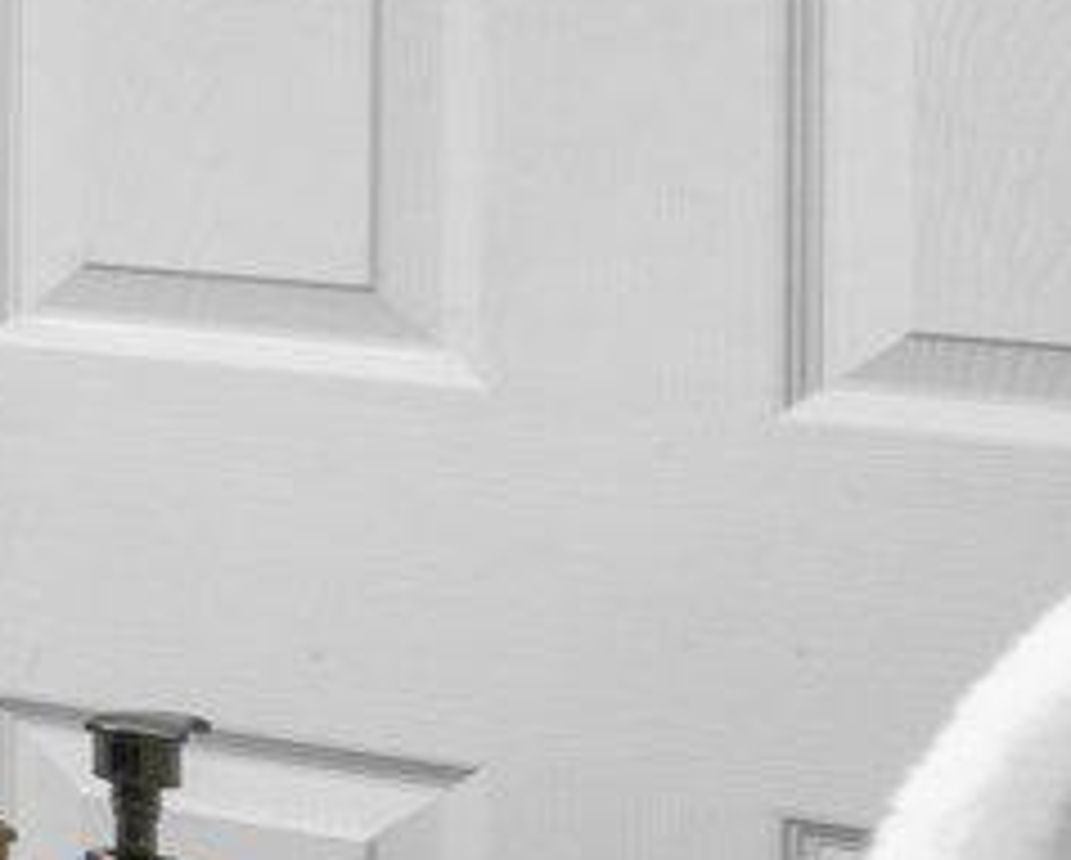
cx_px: -3128
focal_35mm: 129
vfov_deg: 11.6
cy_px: -340
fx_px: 4094
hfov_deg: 8.3
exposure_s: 1/10
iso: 200
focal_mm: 16
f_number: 8
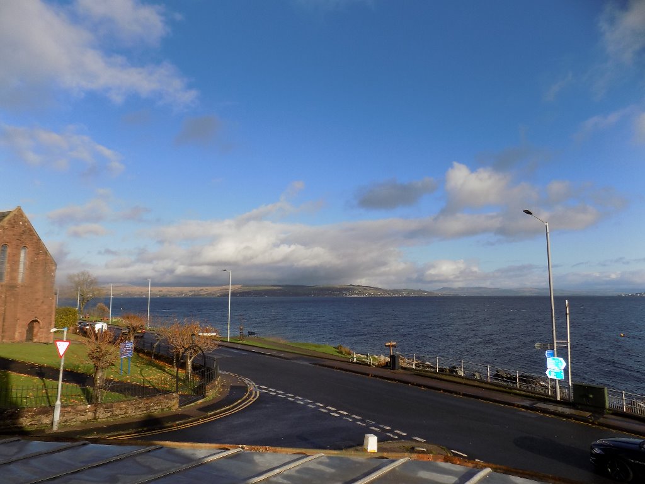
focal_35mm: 23
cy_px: 242
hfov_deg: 73.9
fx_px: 429
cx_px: 322
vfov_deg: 58.9
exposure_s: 1/1500
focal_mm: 4
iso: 80
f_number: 3.1
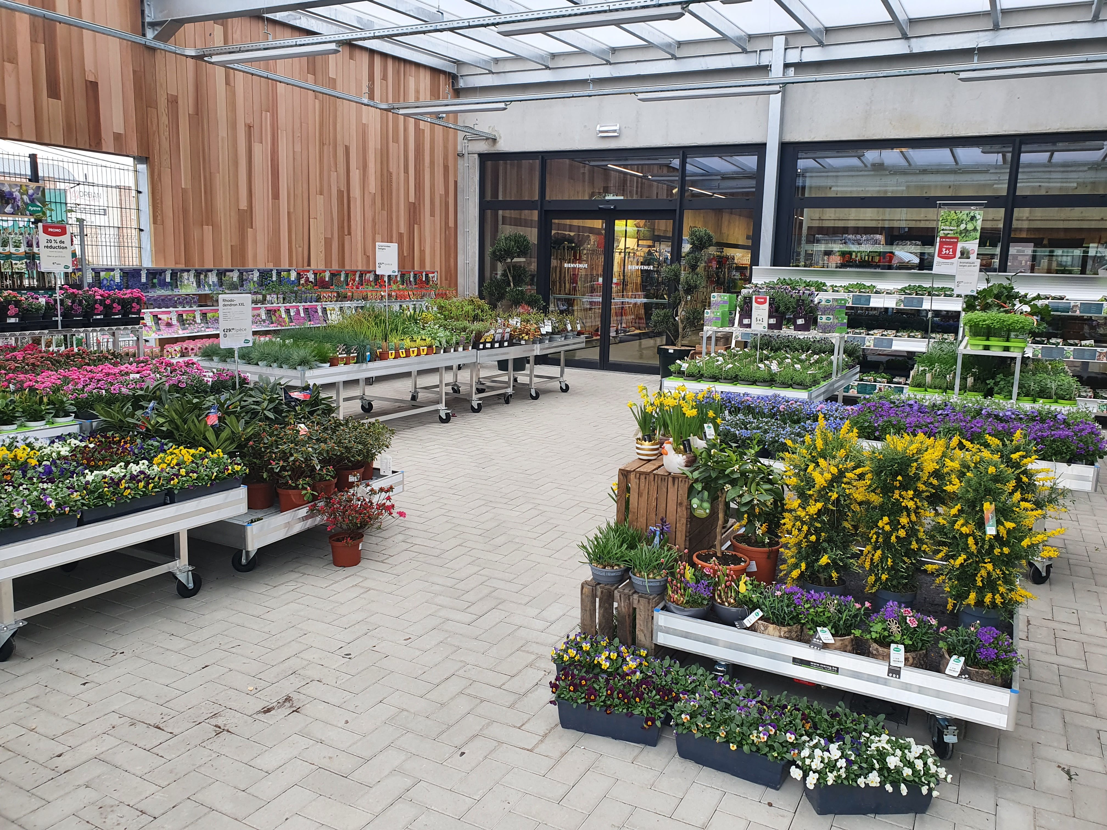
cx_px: 554
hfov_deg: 67.3
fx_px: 831
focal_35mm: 26
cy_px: 415
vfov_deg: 53.1
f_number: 2.4
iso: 64
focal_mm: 4.32
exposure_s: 1/100
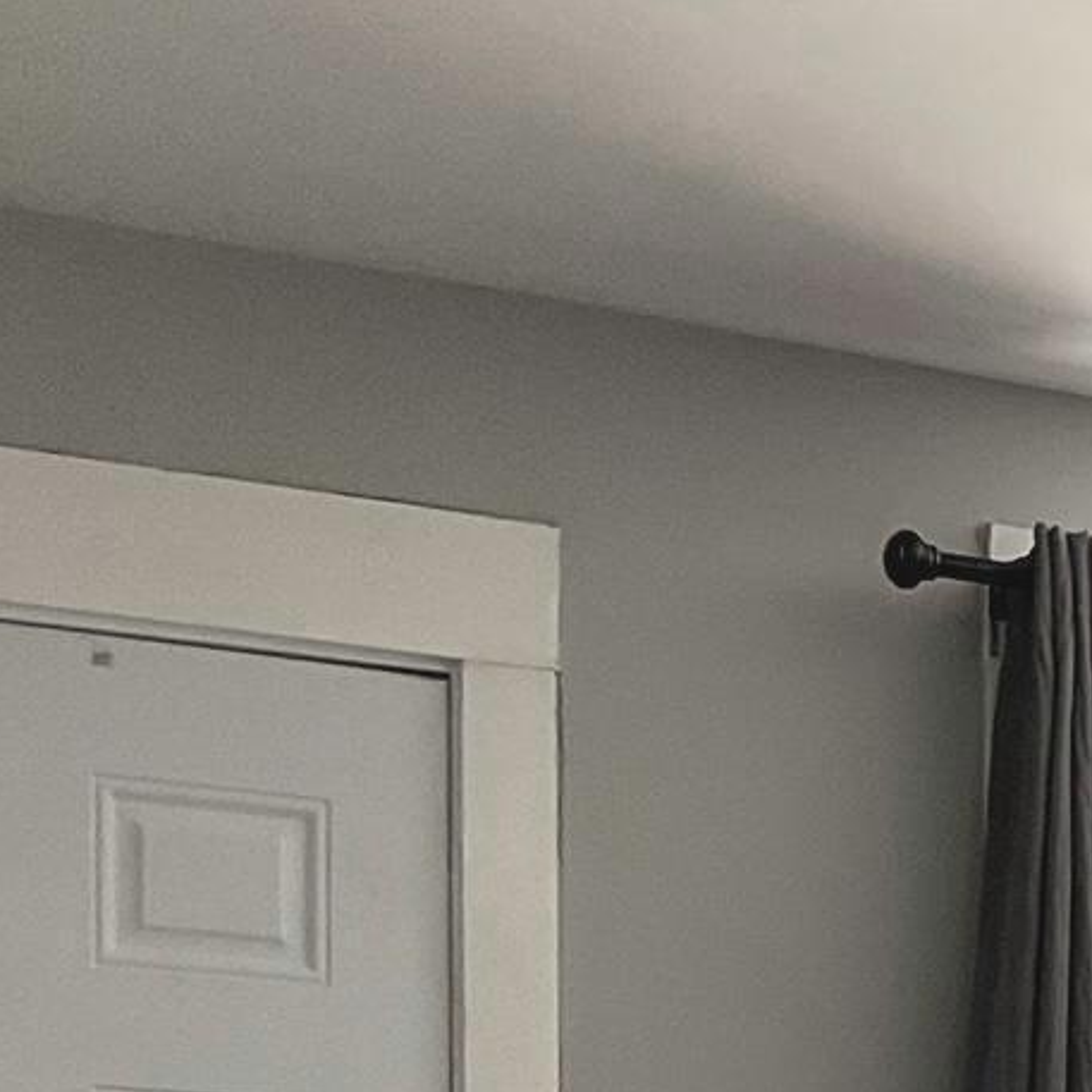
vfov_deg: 14.4
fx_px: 4033
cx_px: 1835
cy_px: 1646
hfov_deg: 14.0
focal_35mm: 113
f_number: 1.8
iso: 50
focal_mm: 3
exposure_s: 1/60
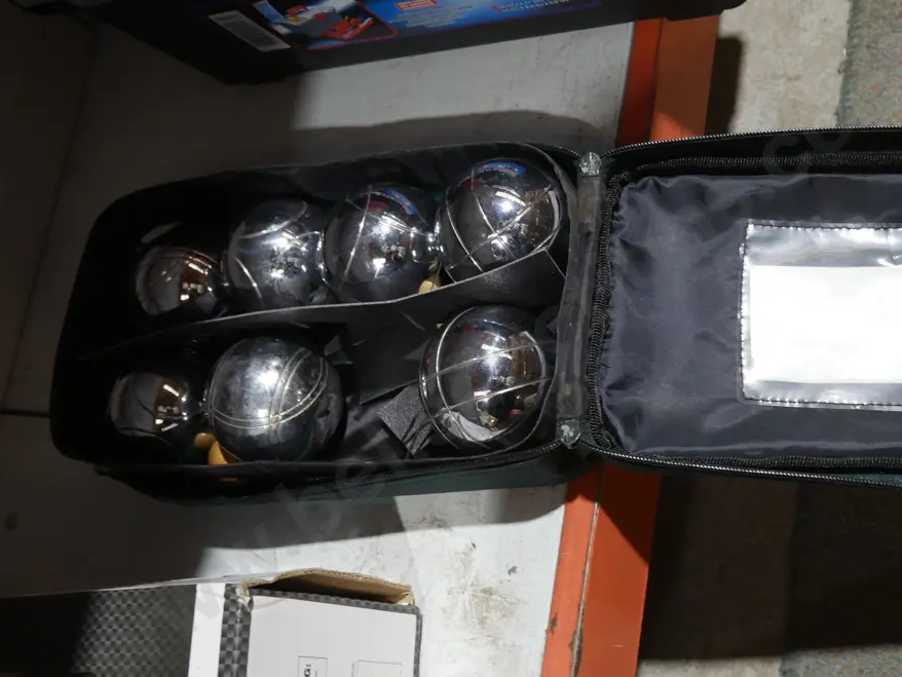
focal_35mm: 42
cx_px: 523
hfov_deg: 44.6
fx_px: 1095
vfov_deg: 34.4
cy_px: 355
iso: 640
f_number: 4
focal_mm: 18
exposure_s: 1/60
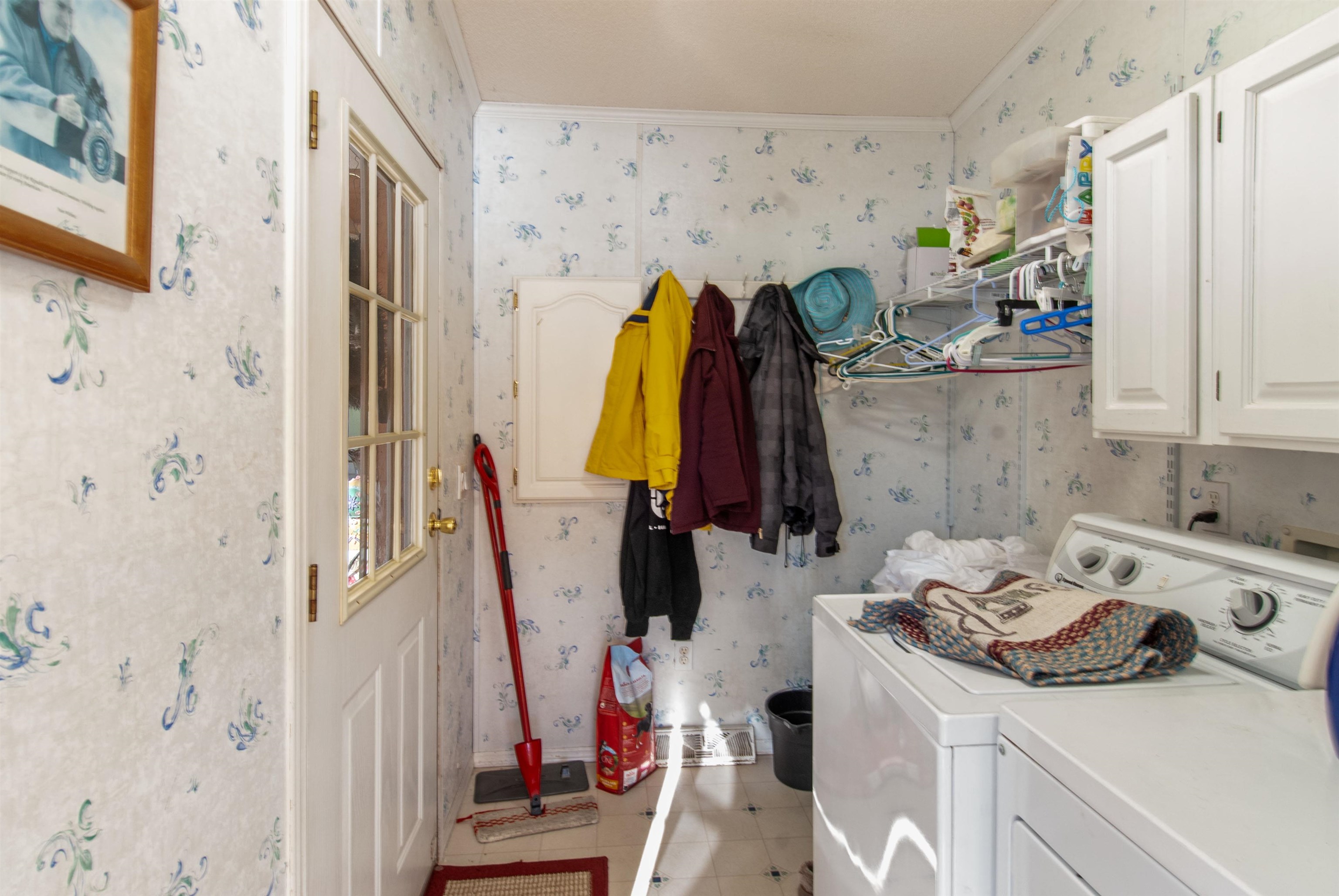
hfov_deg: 89.9
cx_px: 670
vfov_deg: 67.5
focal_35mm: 18
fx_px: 670
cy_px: 448
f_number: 11
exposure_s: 1/1.67
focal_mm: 12
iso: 200
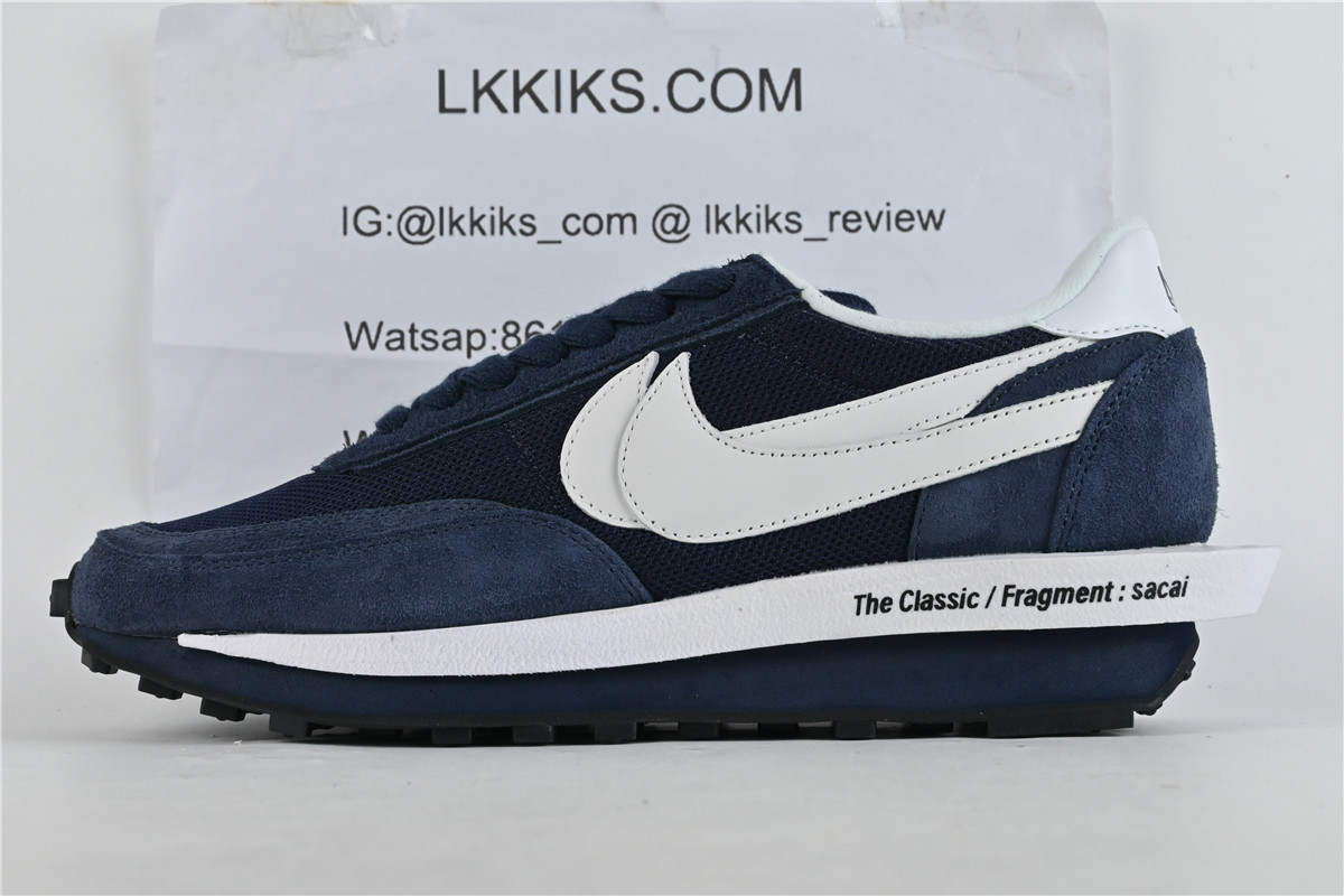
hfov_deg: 34.2
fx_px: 2184
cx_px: 672
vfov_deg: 23.2
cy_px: 448
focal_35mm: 58
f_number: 10
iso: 1000
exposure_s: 1/100
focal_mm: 39
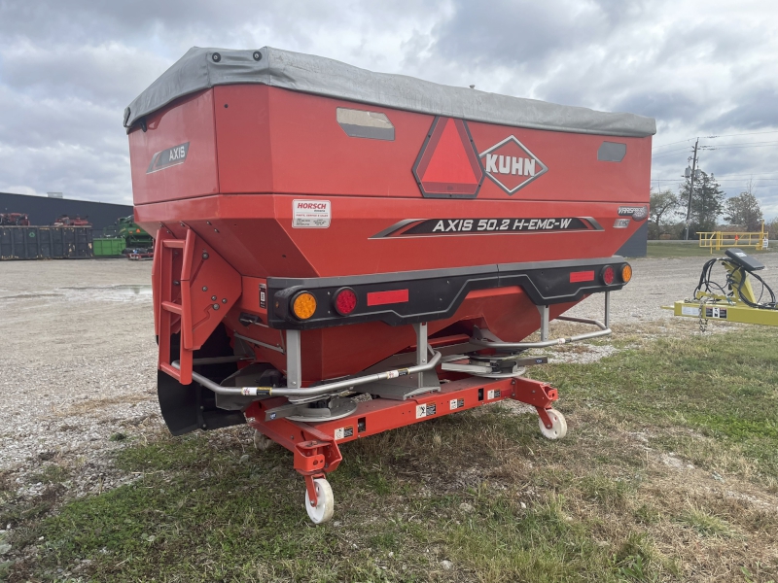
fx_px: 584
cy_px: 292
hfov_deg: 67.3
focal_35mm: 26
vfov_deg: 53.1
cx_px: 389
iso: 32
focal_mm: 4.2
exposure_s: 1/1618
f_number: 1.6
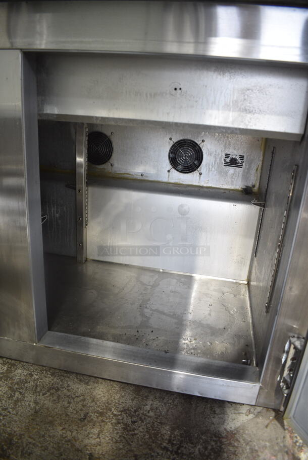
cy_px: 230
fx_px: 346
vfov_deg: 67.3
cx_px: 154
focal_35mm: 27
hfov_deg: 48.0
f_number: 3.5
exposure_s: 1/30
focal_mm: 18
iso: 560
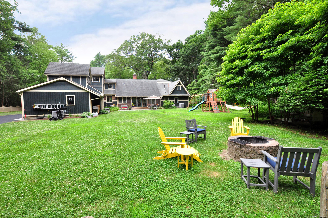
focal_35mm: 15
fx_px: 136
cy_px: 109
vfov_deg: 77.2
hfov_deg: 100.5
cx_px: 164
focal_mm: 10
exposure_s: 1/200
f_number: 8
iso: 800
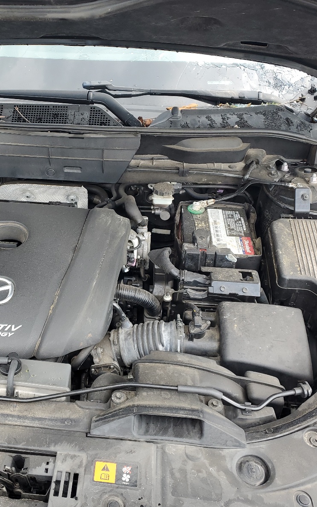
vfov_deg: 52.7
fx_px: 511
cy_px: 255
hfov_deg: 33.8
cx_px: 82
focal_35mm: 37
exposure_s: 1/185
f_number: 1.5
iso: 50
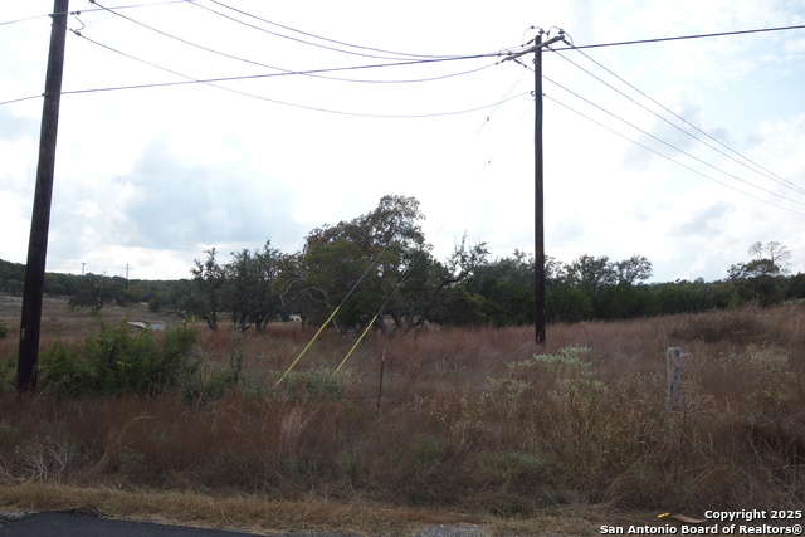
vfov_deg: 46.4
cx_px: 402
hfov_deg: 65.5
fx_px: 626
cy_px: 268
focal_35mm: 28
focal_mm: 10.4
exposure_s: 1/400
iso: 125
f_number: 5.6
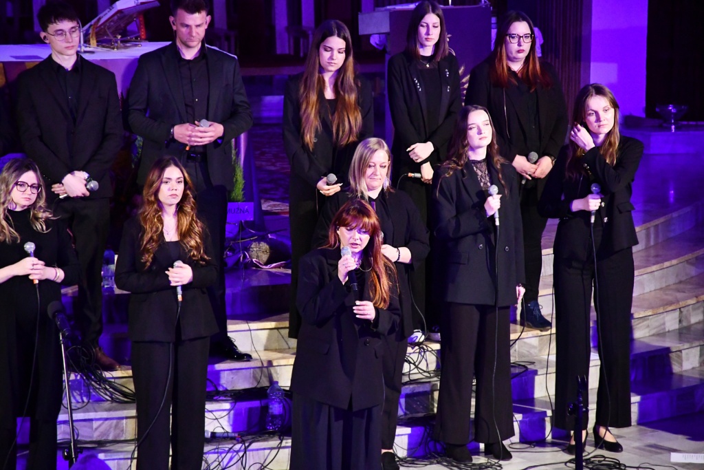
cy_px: 235
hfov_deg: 9.8
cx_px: 352
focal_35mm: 210
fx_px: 4107
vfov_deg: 6.5
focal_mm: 140
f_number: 5.6
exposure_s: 1/125
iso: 9000
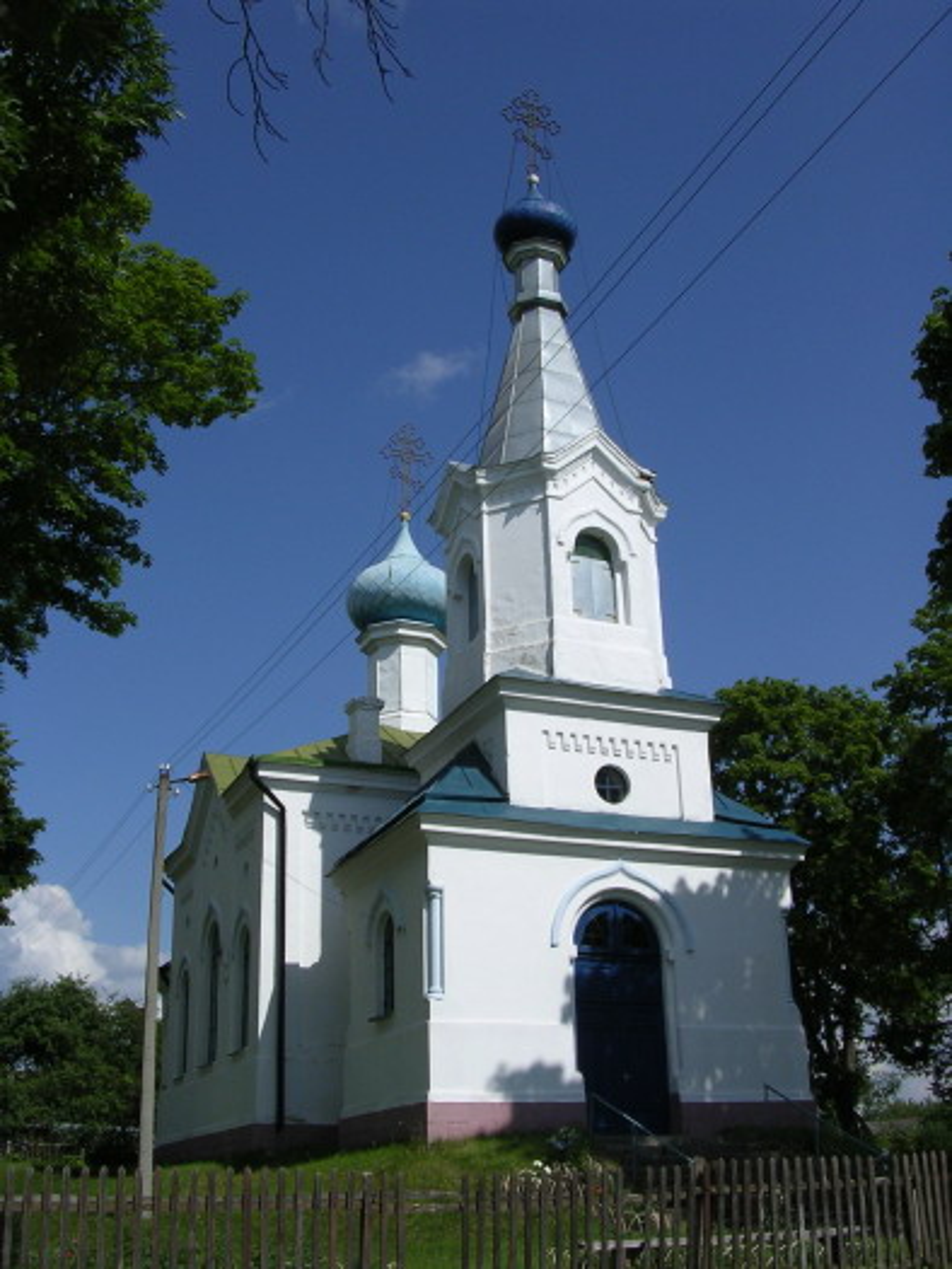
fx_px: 1393
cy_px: 634
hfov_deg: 37.7
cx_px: 476
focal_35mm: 38
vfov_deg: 49.0
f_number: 5.6
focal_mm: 5.8
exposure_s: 1/634
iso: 100
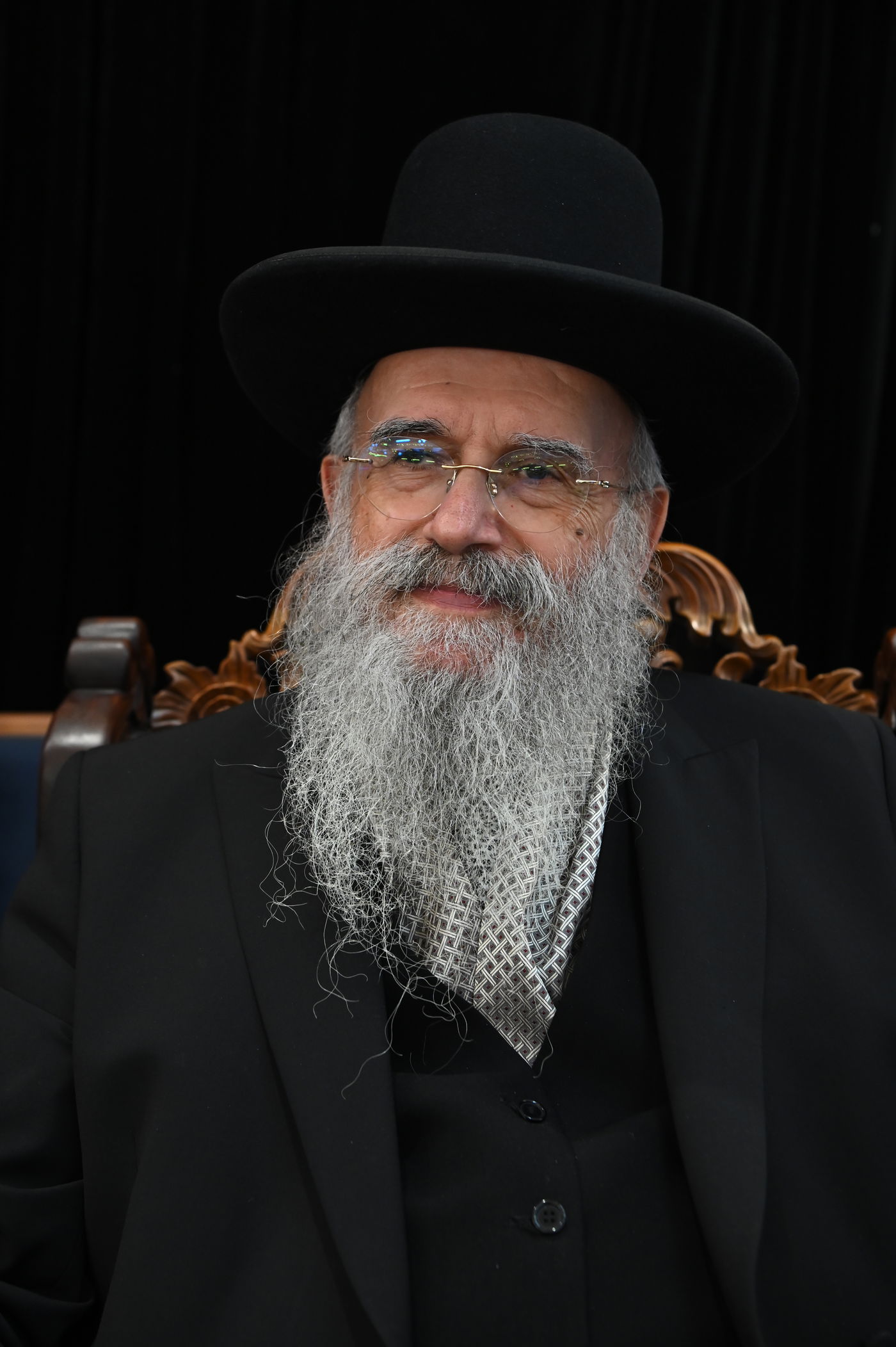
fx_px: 1944
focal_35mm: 52
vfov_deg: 38.2
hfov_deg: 26.0
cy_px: 674
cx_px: 448
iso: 1600
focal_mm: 52
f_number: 5.6
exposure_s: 1/160
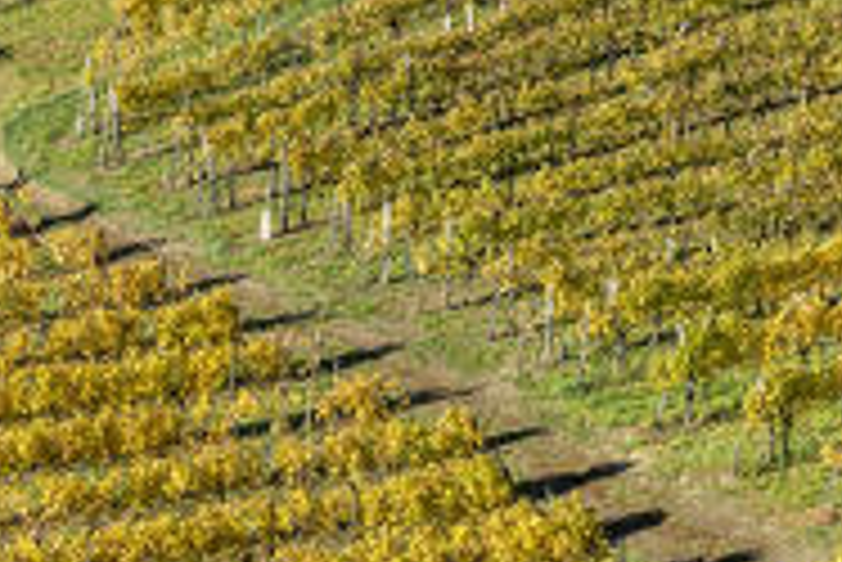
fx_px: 6156
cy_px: -121
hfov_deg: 7.8
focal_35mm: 263
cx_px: 498
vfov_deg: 5.2
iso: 100
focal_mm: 82
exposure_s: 1/80
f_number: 11
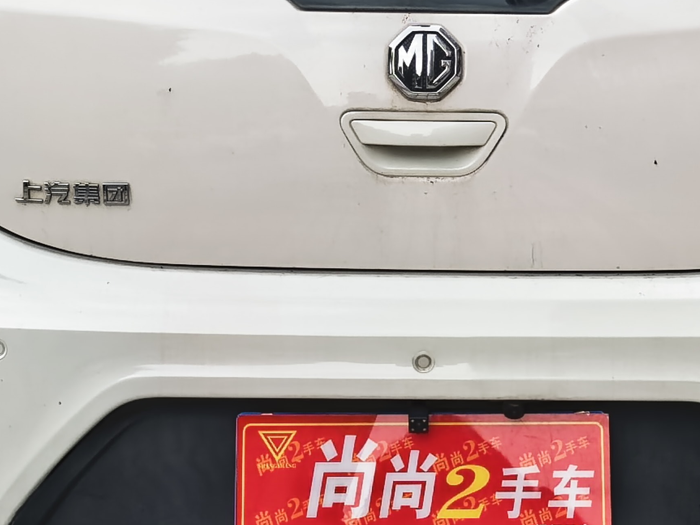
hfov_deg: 17.3
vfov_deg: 13.0
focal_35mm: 114
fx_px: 2305
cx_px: 414
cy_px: 151
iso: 50
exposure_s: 1/100
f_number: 2
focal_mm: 6.98
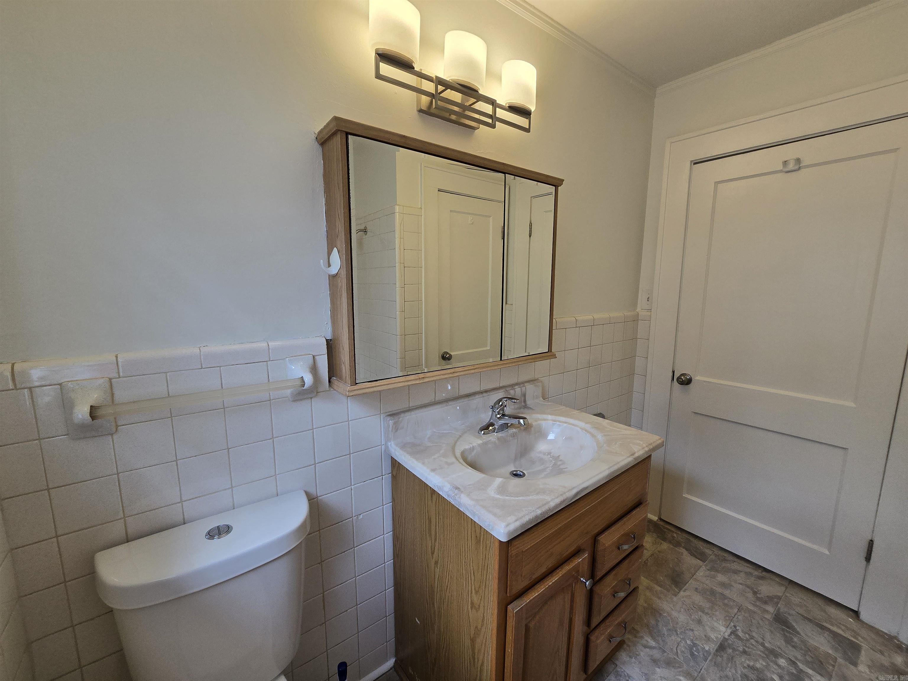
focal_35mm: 13
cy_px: 340
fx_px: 341
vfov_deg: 89.9
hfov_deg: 106.2
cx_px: 454
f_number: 2.2
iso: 80
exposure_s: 1/120
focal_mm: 2.2
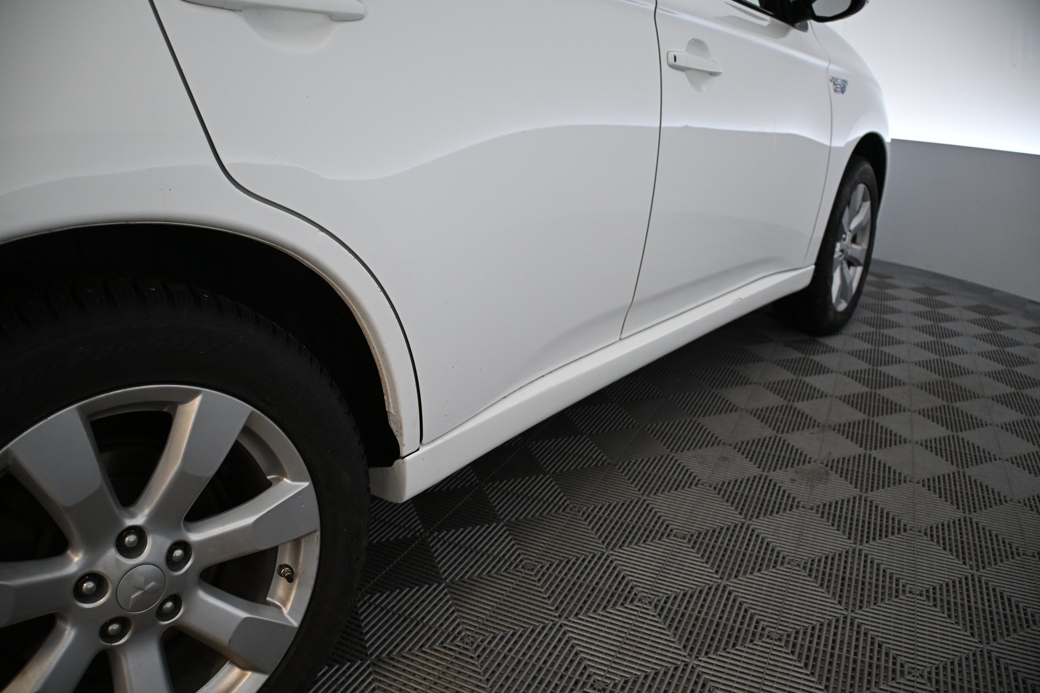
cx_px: 520
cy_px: 346
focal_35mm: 46
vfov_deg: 29.4
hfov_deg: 43.0
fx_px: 1322
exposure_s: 1/125
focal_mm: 30.5
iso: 900
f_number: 4.8
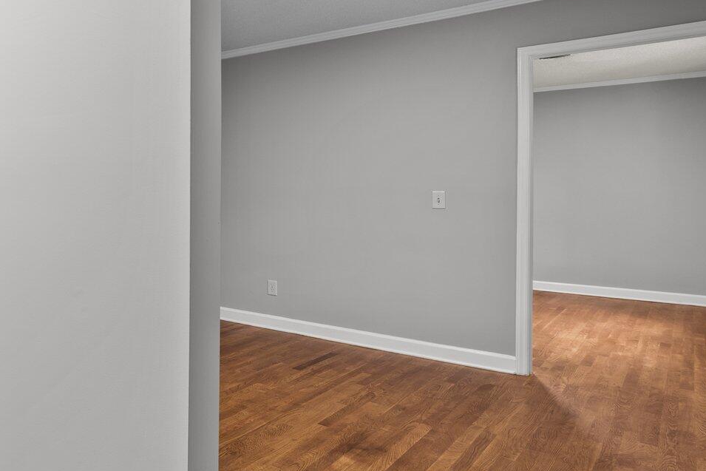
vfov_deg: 43.2
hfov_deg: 51.8
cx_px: 29
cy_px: 172
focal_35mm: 30
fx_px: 588
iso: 250
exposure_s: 1/1.67
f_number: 8
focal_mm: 14
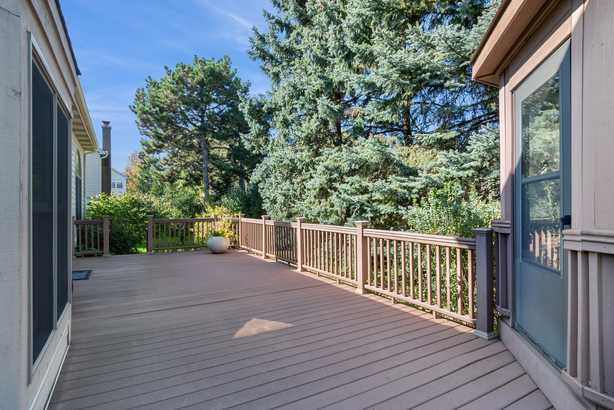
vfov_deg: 67.4
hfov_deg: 90.0
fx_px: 307
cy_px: 205
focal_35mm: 18
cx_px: 307
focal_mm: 12
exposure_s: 1/100
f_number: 8
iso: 250
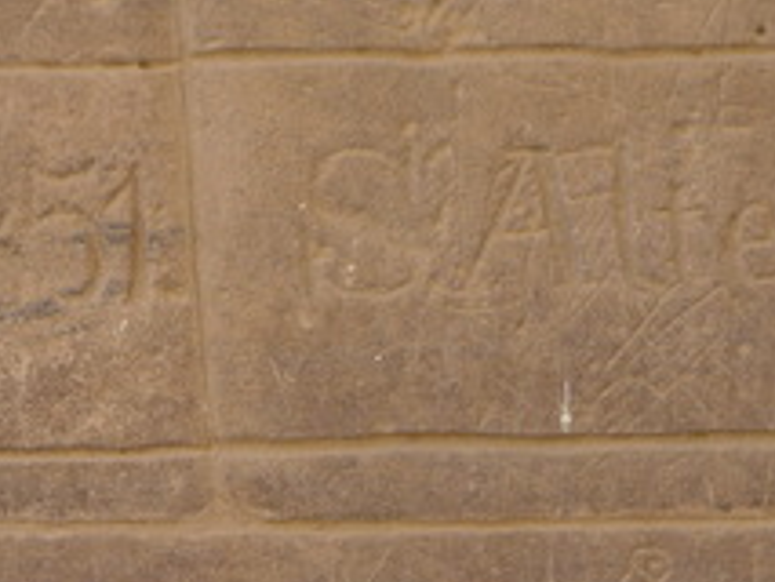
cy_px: 549
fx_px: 2688
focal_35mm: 120
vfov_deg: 12.2
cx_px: 78
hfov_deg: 16.2
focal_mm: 7.3
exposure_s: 1/200
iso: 80
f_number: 2.8
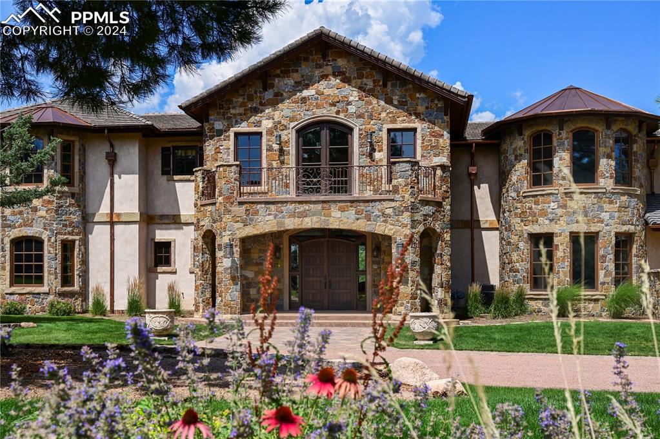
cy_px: 220
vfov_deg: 32.6
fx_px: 751
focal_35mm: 41
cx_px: 330
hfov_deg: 47.4
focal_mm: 41
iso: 200
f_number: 8
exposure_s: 1/640
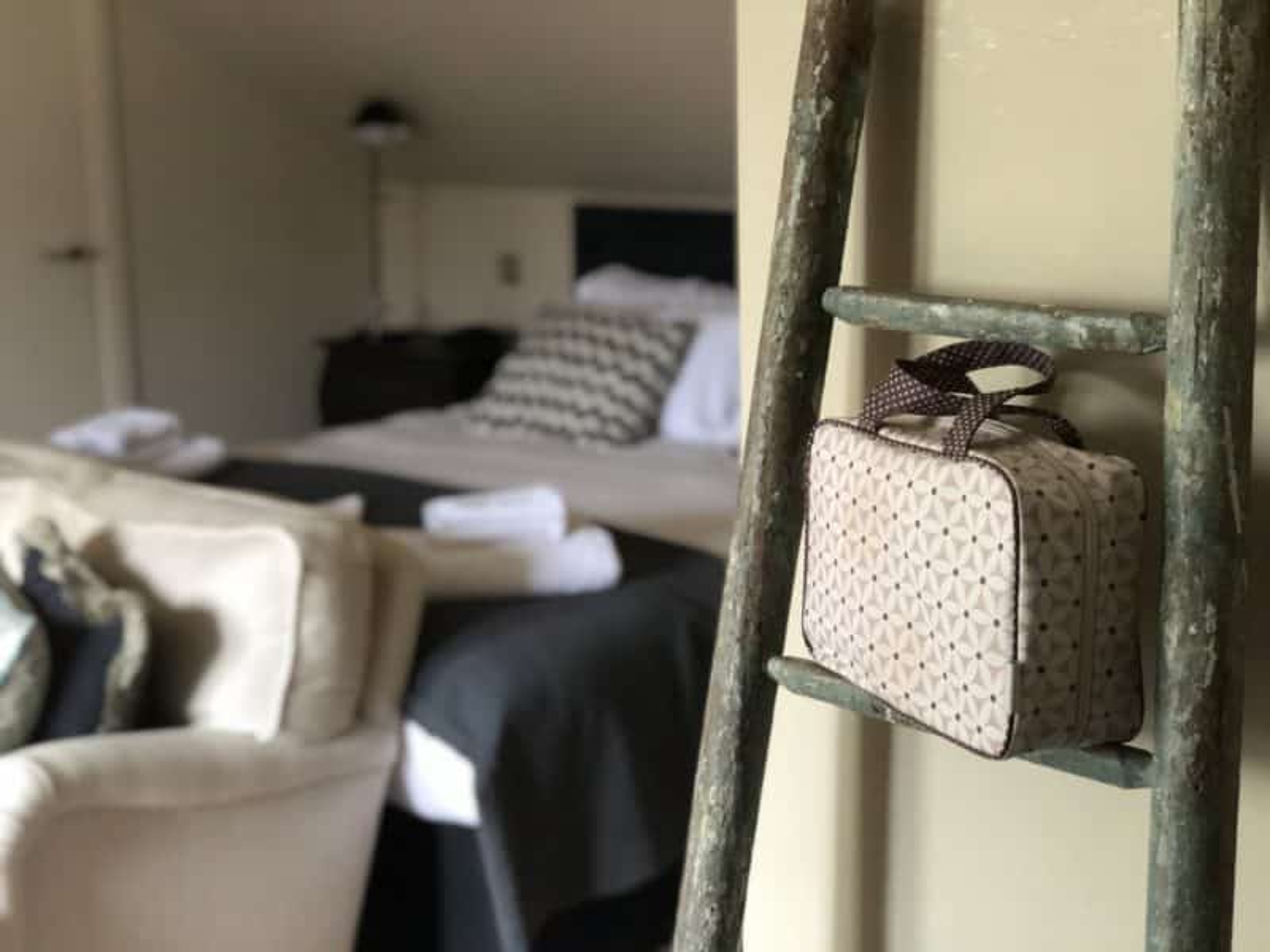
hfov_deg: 33.8
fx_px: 2091
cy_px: 476
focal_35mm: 57
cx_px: 635
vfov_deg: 25.7
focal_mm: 6.6
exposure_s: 1/50
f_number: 2.8
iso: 1250
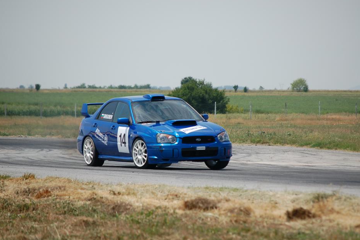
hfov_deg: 8.6
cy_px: 121
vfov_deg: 5.8
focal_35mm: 239
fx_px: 2385
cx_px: 183
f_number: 5.3
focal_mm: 145
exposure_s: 1/1000
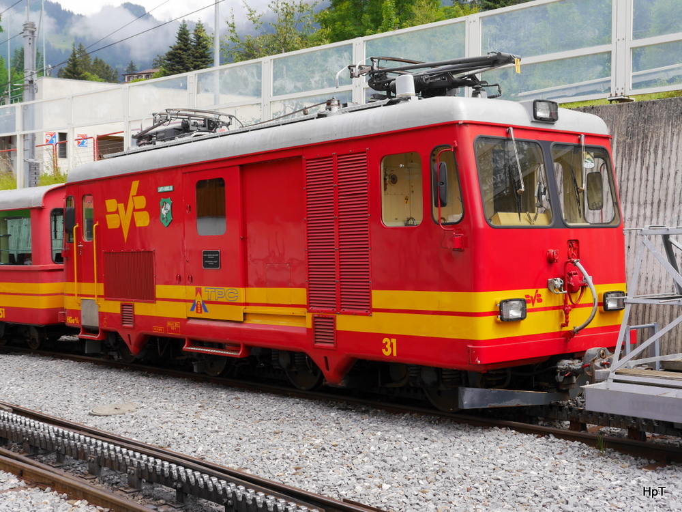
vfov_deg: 29.1
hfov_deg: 38.2
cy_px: 256
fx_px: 985
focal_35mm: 50
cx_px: 341
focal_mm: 25
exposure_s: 1/250
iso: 160
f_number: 7.1
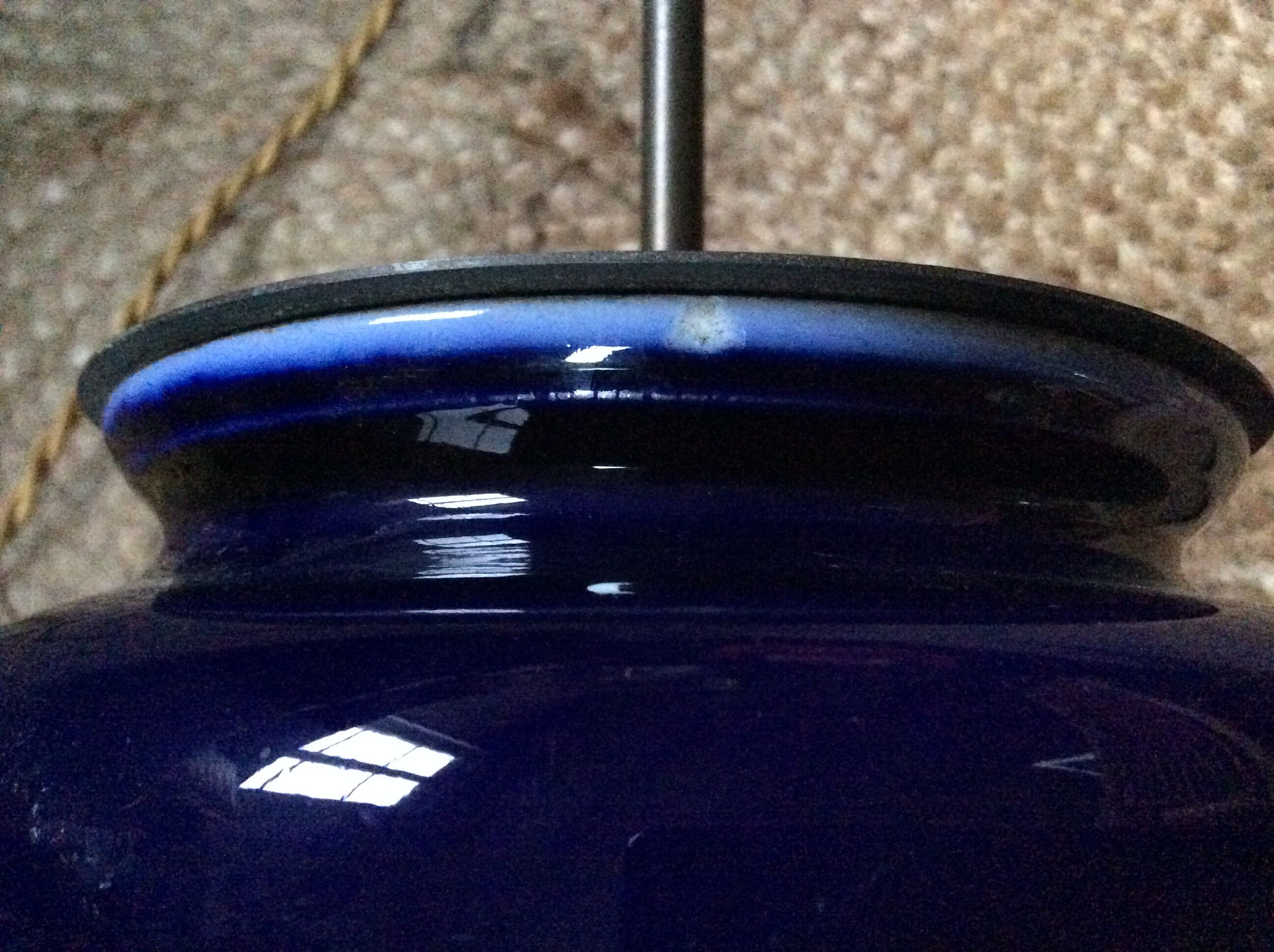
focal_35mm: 32
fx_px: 1176
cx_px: 637
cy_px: 476
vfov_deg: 44.1
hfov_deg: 56.9
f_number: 2.4
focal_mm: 3.3
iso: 800
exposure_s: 1/17
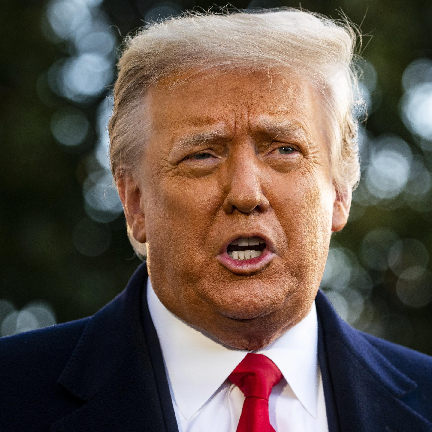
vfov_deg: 6.3
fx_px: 3939
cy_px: 231
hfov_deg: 6.3
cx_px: 286
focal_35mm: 279
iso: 2000
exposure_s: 1/800
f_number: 5.6
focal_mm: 200
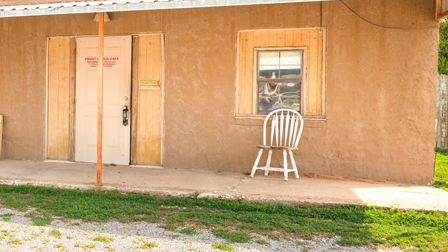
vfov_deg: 25.9
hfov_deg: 40.5
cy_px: 103
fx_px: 546
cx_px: 28
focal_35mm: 46
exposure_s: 1/200
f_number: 7.1
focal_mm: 16
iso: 100
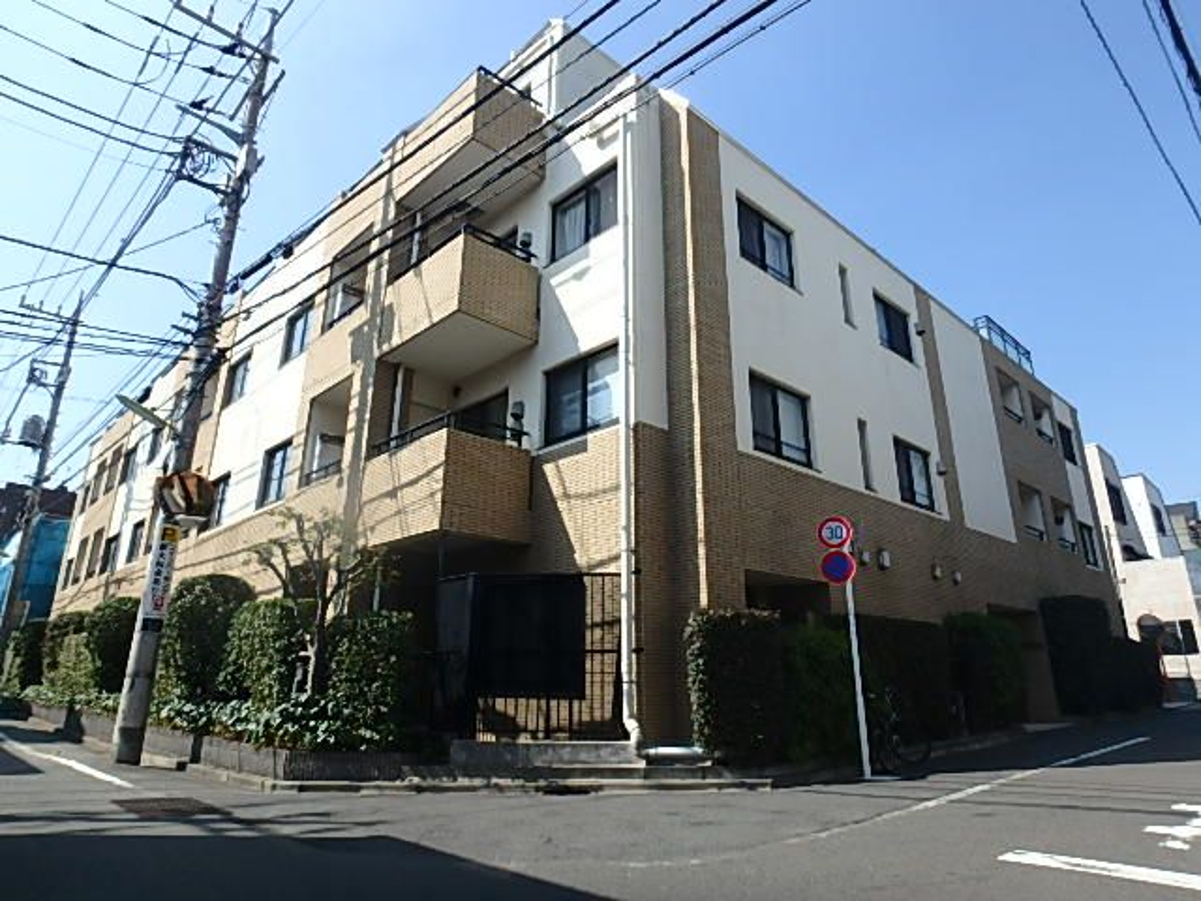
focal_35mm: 21
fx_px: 729
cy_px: 450
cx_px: 600
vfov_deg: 63.4
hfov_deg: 79.0
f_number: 3.5
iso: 125
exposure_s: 1/800
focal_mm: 3.7
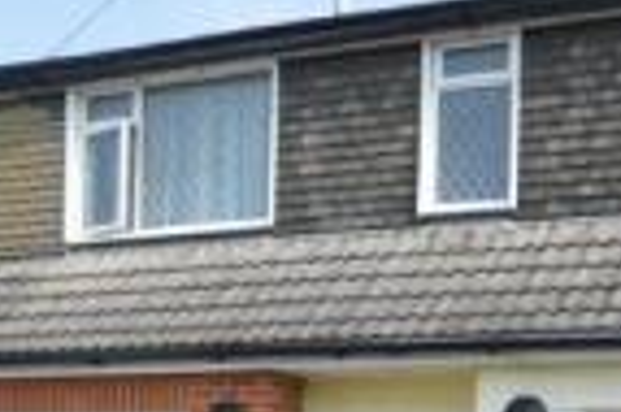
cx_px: 447
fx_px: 1189
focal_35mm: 69
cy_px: 570
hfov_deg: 28.9
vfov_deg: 18.1
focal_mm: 10
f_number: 8
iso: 400
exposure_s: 1/800
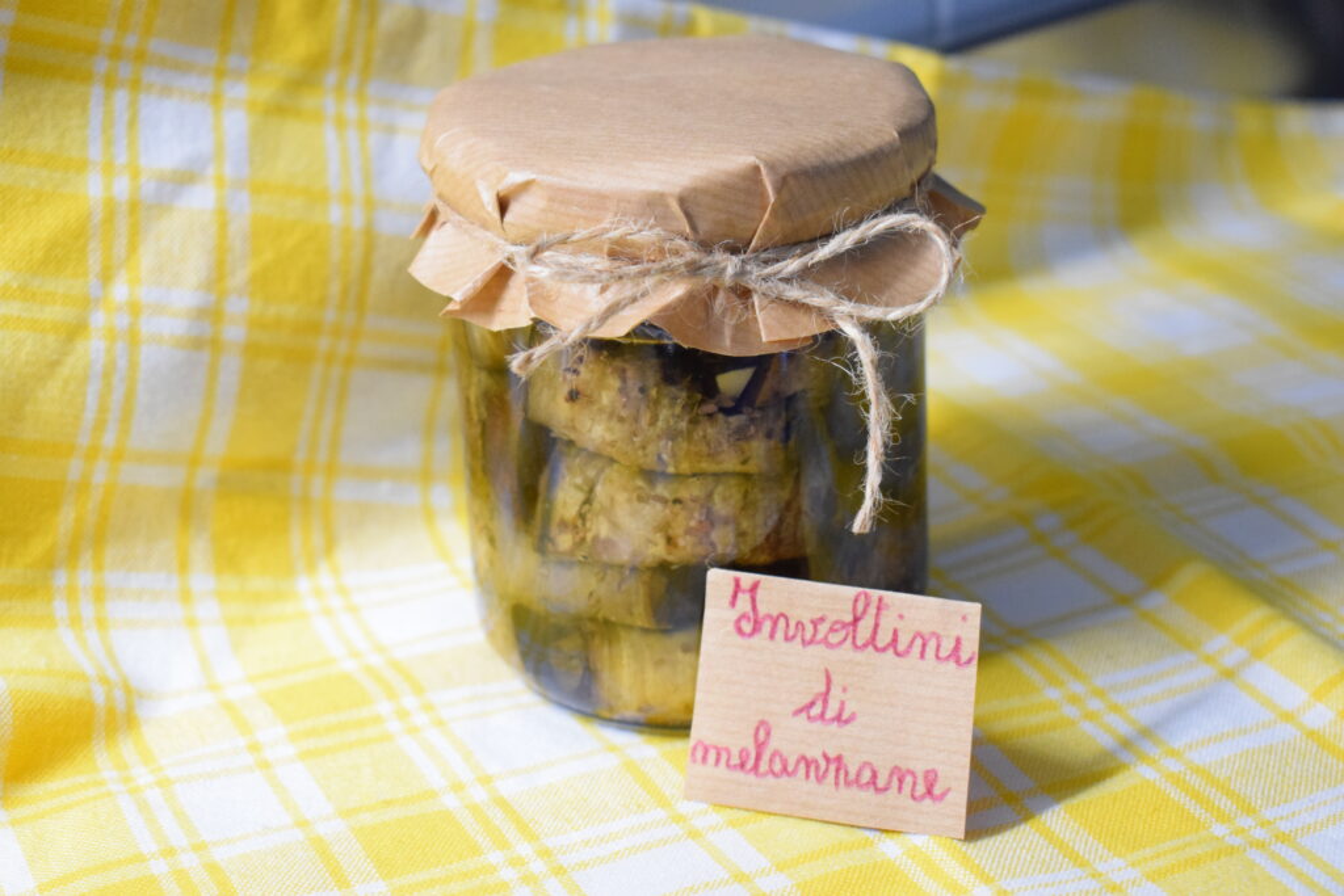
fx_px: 2520
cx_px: 672
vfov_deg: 20.2
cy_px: 448
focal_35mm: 68
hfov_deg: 29.9
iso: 3200
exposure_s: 1/100
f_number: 5
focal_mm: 45
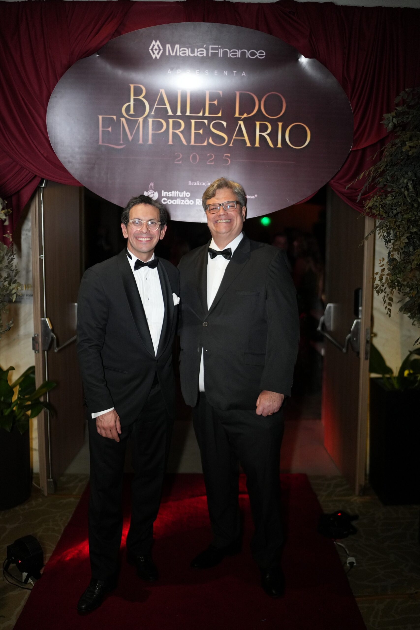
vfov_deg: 54.4
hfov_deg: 37.9
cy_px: 315
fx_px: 612
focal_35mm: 35
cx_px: 210
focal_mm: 35
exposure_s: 1/1000
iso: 2500
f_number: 1.2
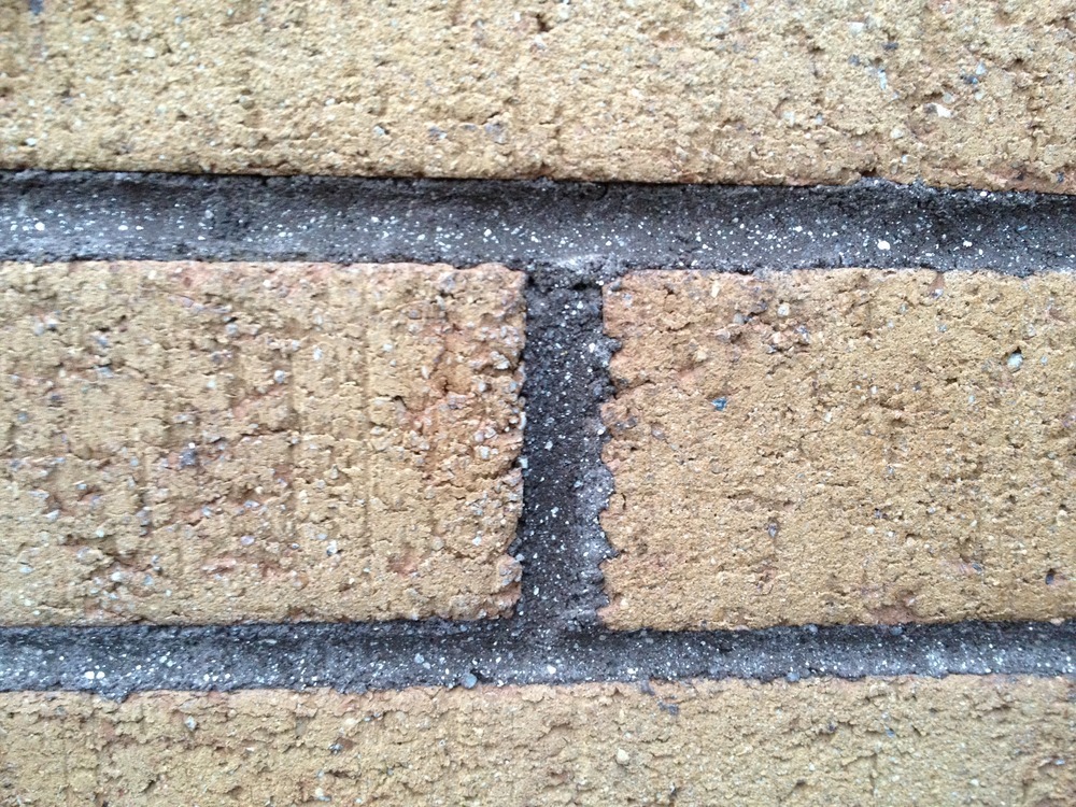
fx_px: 1088
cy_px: 404
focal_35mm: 35
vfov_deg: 40.7
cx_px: 538
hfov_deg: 52.6
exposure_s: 1/20
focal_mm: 4.28
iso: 250
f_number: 2.4
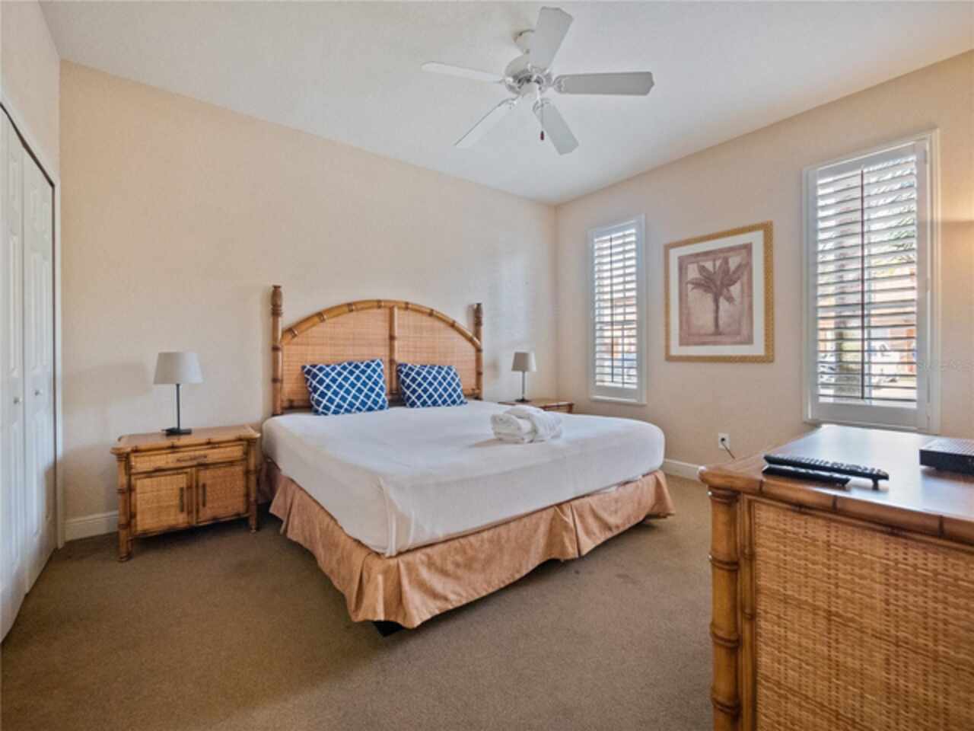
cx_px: 487
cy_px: 366
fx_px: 394
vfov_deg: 85.7
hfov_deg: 102.1
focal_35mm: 14
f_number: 4
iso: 3200
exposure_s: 1/50
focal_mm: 7
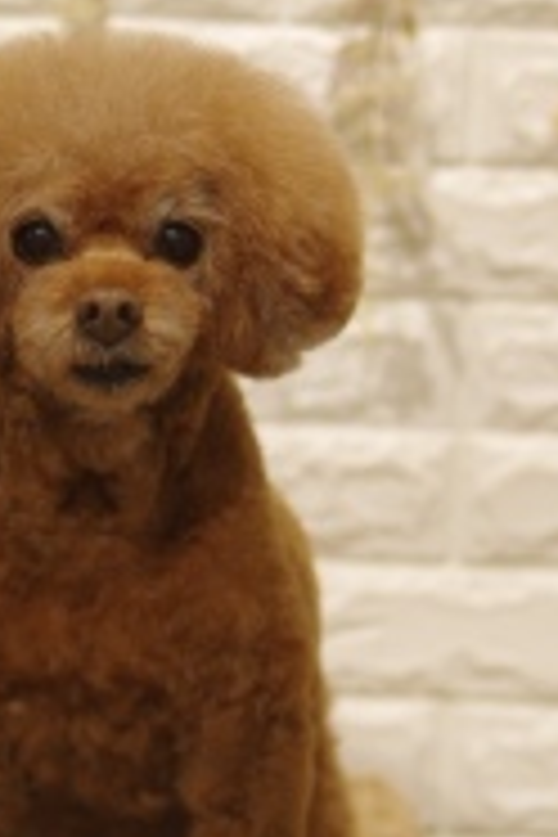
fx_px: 3743
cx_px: 99
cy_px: 392
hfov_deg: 8.5
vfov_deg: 12.8
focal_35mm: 161
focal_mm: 50
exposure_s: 1/125
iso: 250
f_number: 3.5
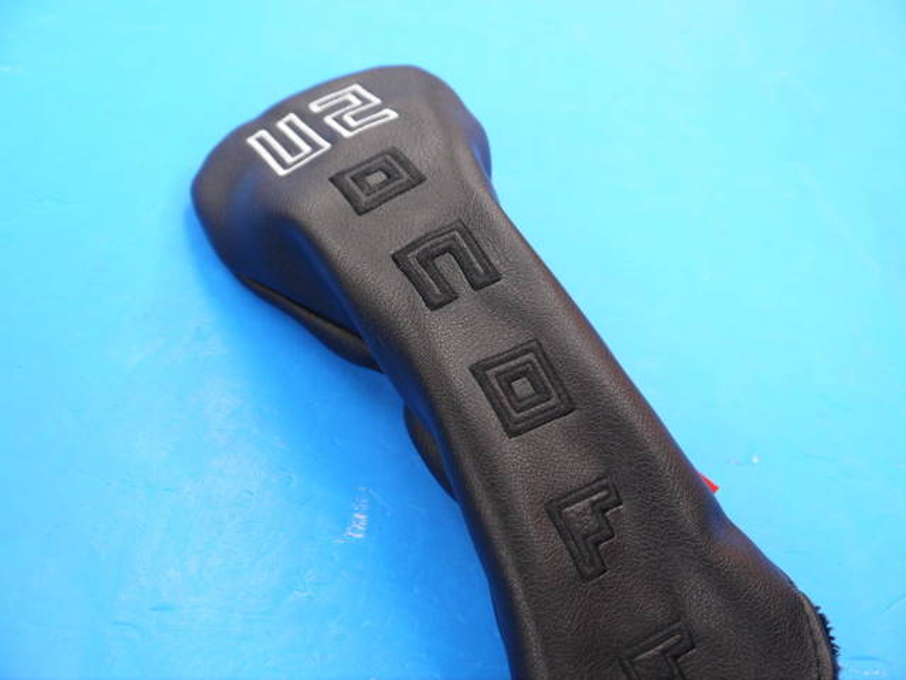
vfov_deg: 26.1
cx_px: 453
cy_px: 340
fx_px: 1466
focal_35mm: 56
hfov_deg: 34.3
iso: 500
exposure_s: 1/60
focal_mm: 28
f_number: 4.8
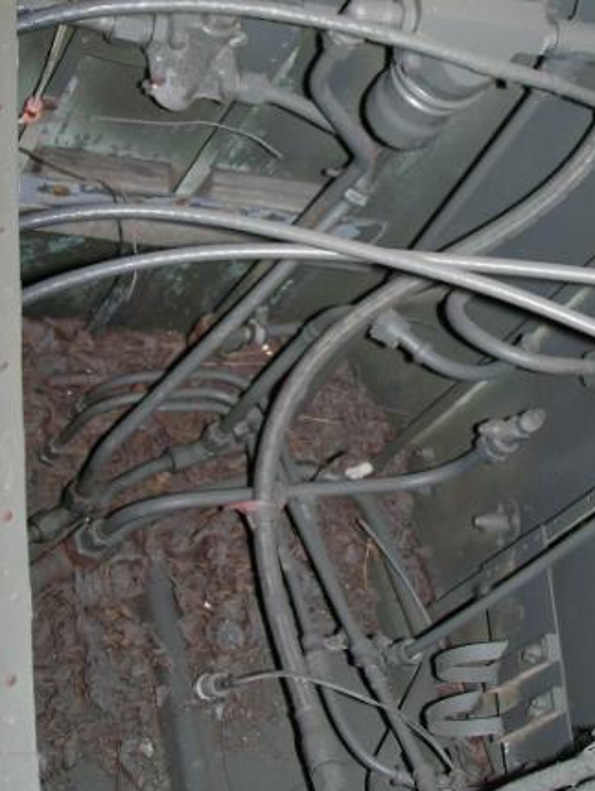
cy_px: 266
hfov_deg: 19.4
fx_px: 1737
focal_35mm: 76
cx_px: 408
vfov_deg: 25.5
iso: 80
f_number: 3
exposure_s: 1/60
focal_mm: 8.5
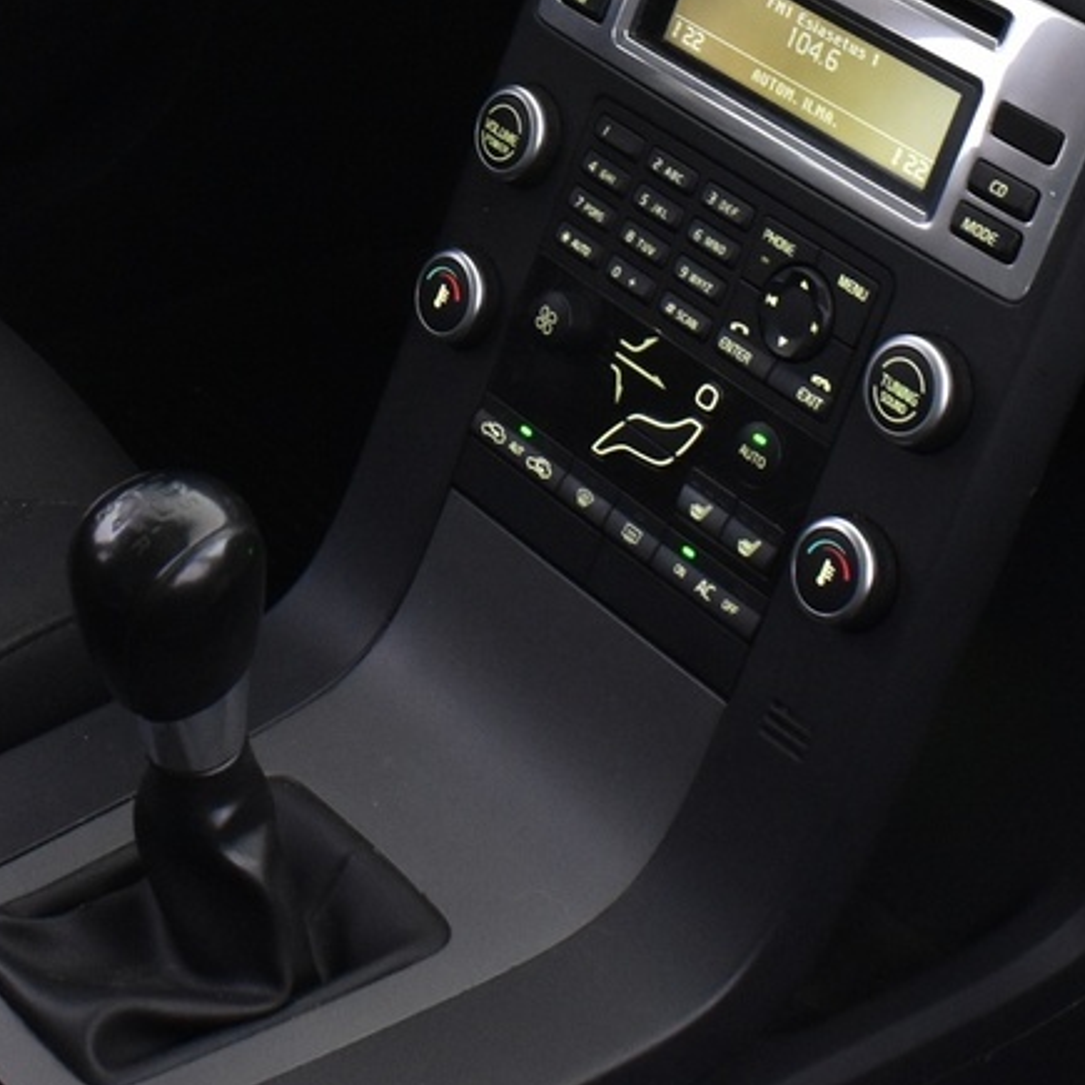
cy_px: -65
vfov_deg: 17.0
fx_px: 3531
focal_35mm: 100
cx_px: 177
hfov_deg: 17.3
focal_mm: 21
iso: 1250
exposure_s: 1/8
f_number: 5.6
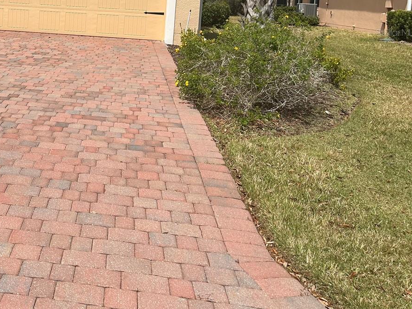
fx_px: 559
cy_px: 32
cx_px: 47
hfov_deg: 37.9
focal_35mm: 47
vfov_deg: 29.6
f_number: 1.5
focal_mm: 5.7
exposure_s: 1/6579
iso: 50
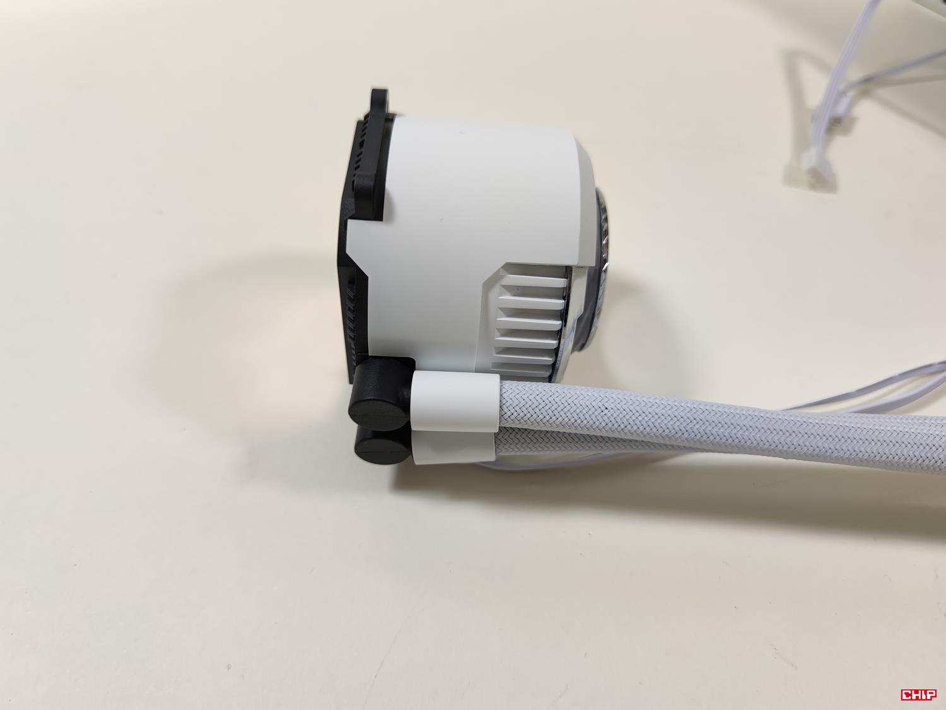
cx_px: 473
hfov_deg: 69.4
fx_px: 683
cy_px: 355
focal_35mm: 25
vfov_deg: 54.9
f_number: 1.85
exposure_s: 1/100
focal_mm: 6.78
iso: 68
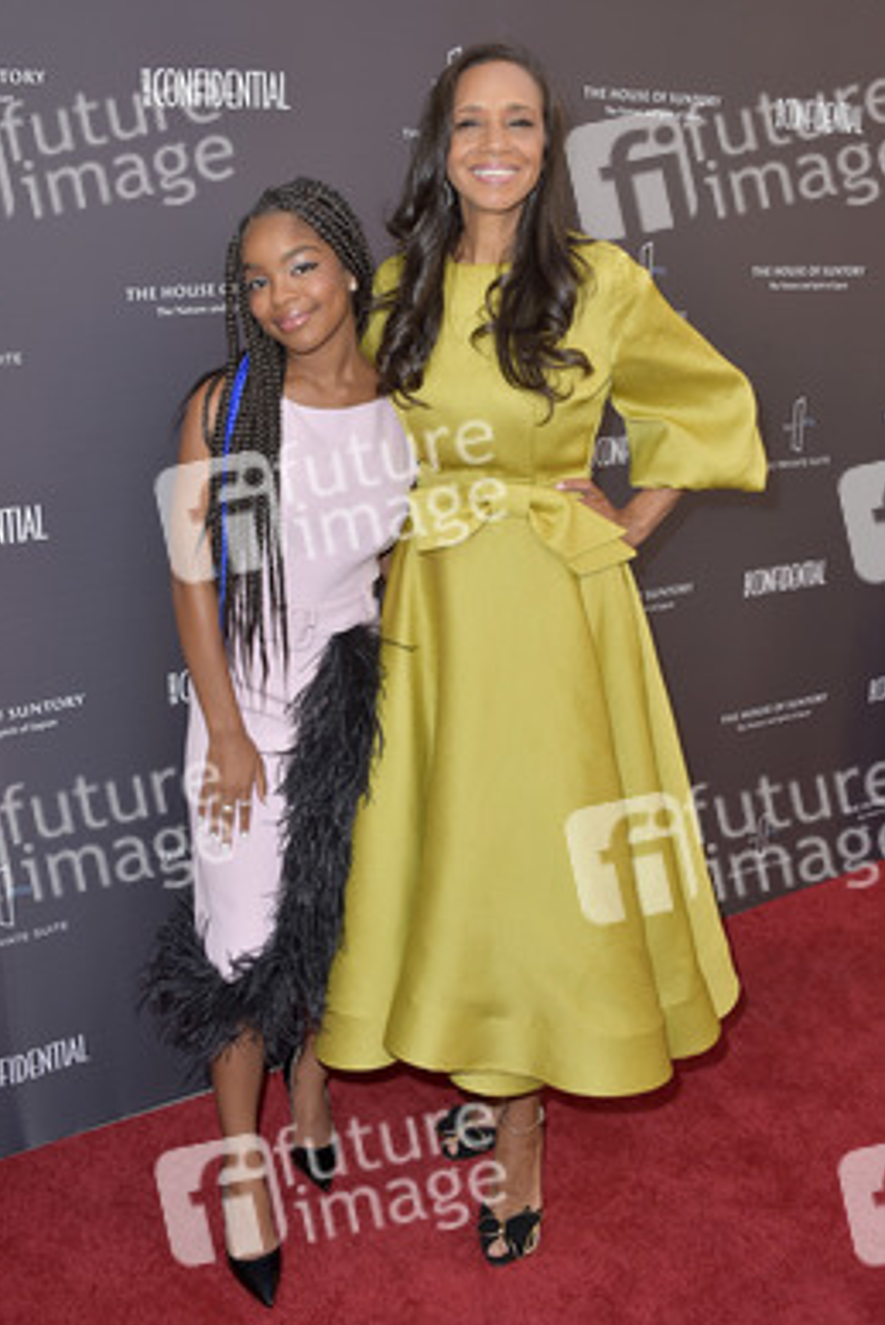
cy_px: 673
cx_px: 432
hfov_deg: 40.0
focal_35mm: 33
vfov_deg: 57.2
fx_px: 1216
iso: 250
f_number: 7.1
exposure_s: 1/250
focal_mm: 32
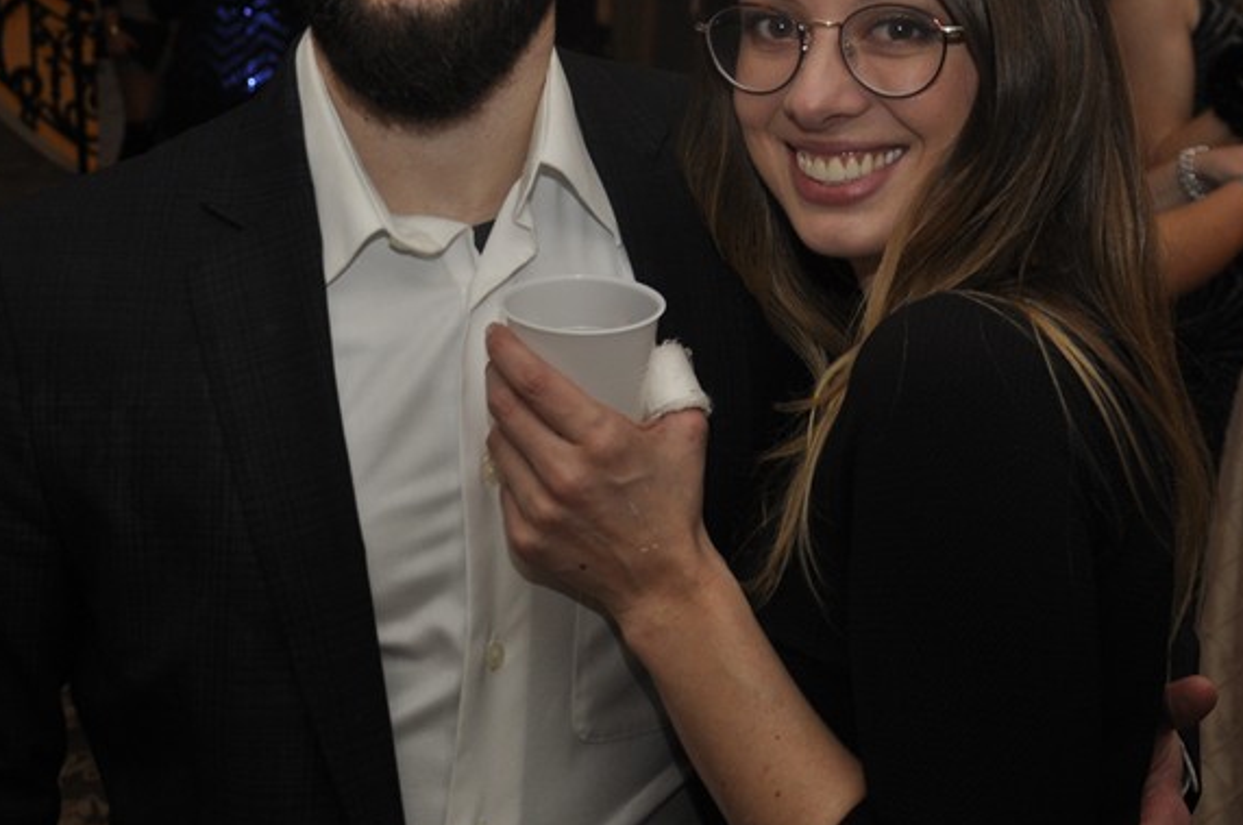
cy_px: 109
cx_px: 605
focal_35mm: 84
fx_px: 2896
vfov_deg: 16.0
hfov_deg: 24.2
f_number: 5
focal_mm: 32
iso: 400
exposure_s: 1/60
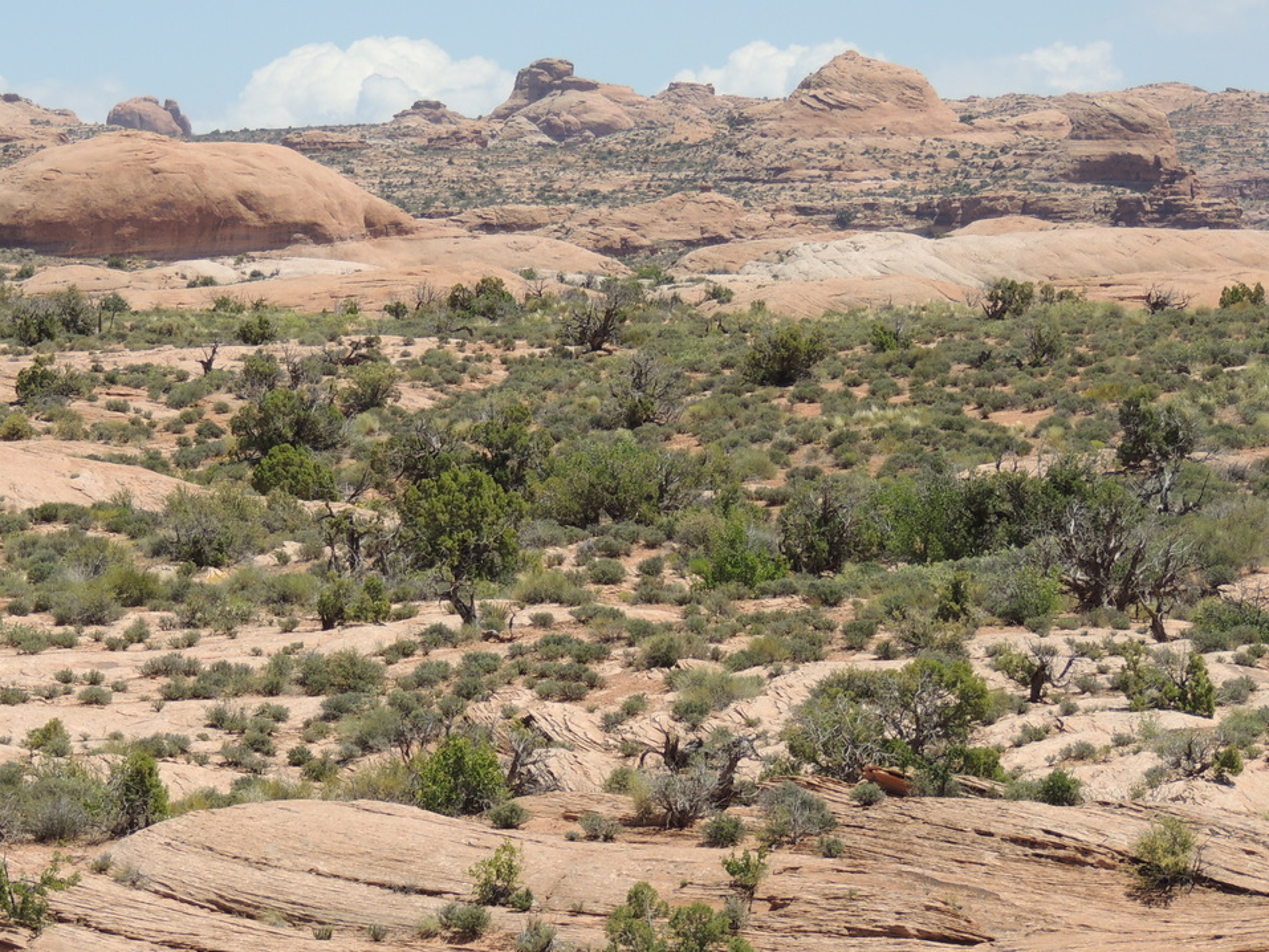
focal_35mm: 194
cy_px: 550
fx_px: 7113
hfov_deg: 10.2
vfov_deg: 7.7
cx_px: 436
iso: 100
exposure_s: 1/640
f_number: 4.4
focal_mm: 25.8
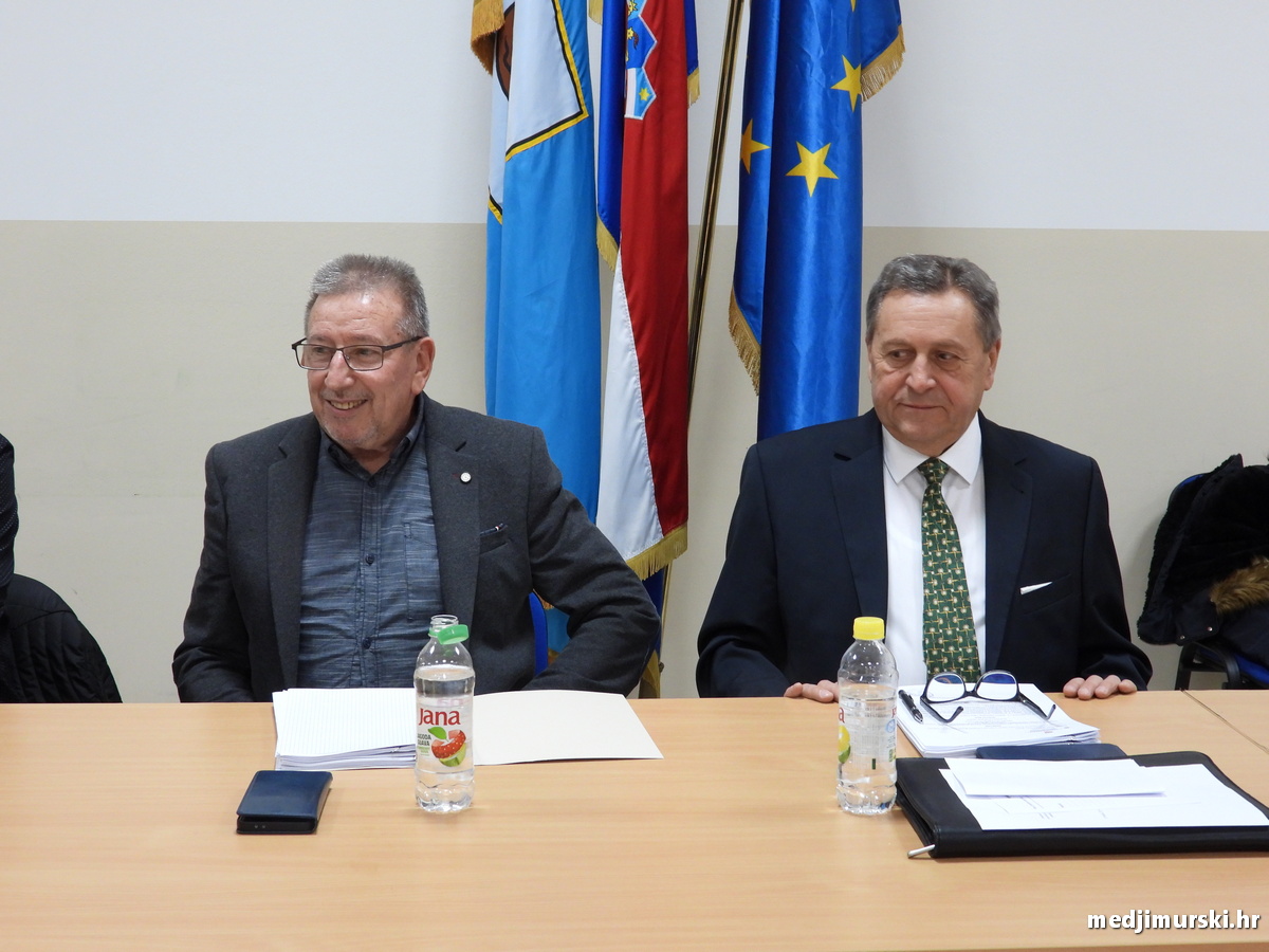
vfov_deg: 26.6
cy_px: 476
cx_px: 634
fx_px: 2016
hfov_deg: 34.9
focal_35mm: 55
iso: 400
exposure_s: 1/25
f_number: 3.5
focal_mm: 9.8
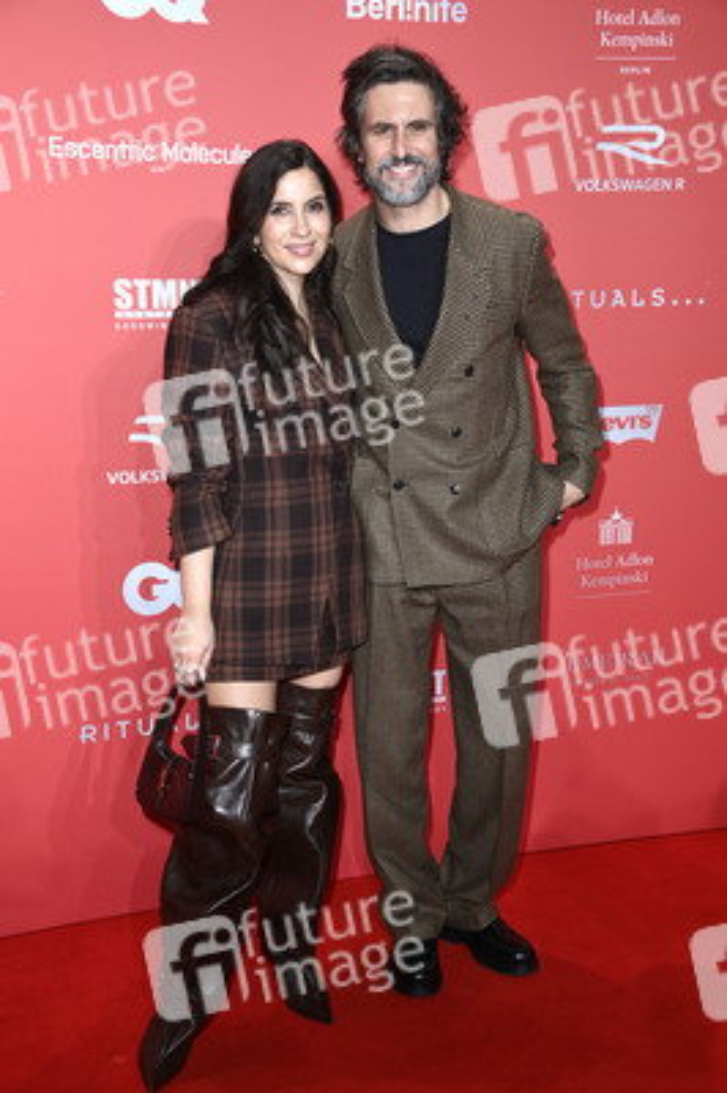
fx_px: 1456
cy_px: 546
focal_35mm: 48
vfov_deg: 41.1
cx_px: 364
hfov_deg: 28.0
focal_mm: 48
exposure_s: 1/250
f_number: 5.6
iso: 1000
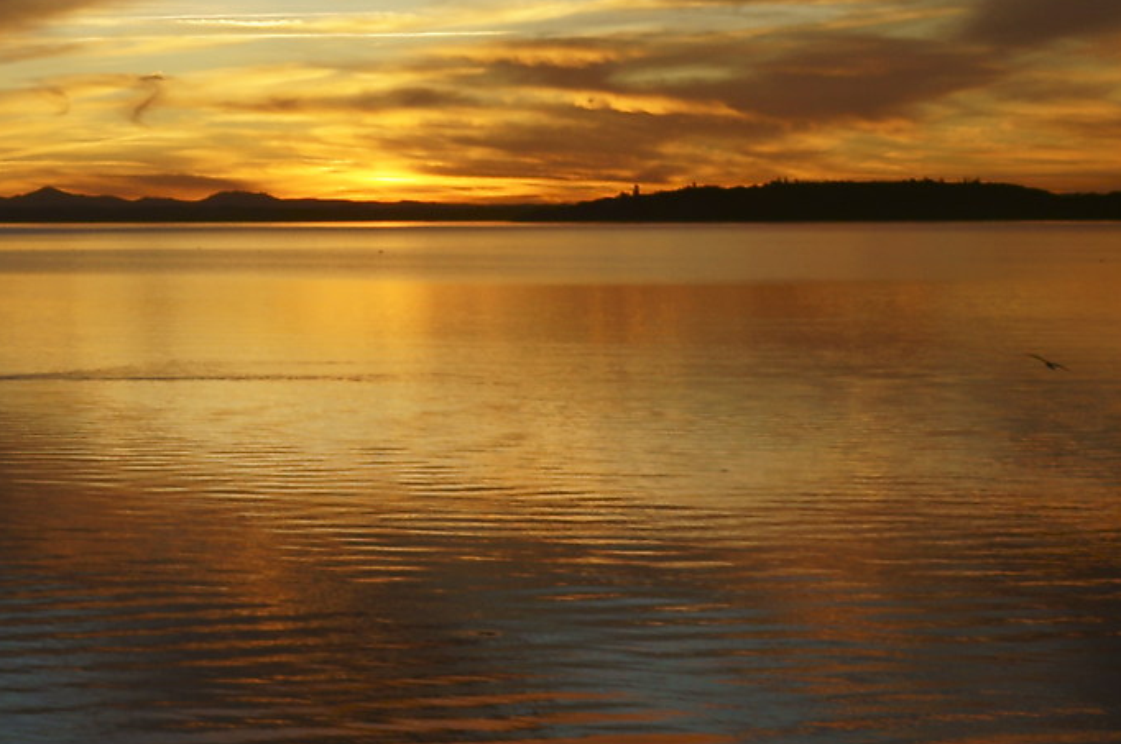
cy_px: -289
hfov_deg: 18.3
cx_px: -715
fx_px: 2955
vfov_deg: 13.7
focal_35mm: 95
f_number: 6.3
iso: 200
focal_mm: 18
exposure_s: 1/200
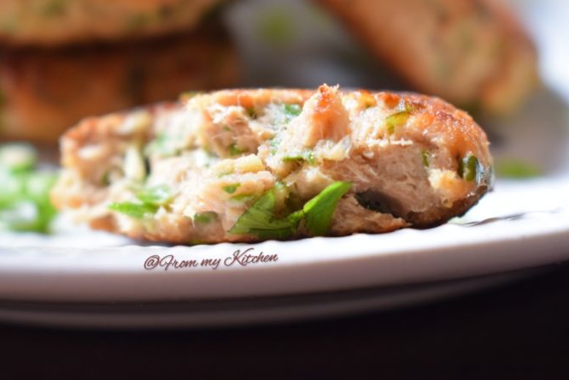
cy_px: 199
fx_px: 1312
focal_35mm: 83
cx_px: 312
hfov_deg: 24.5
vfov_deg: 16.5
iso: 800
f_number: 5.6
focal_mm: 48
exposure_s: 1/125
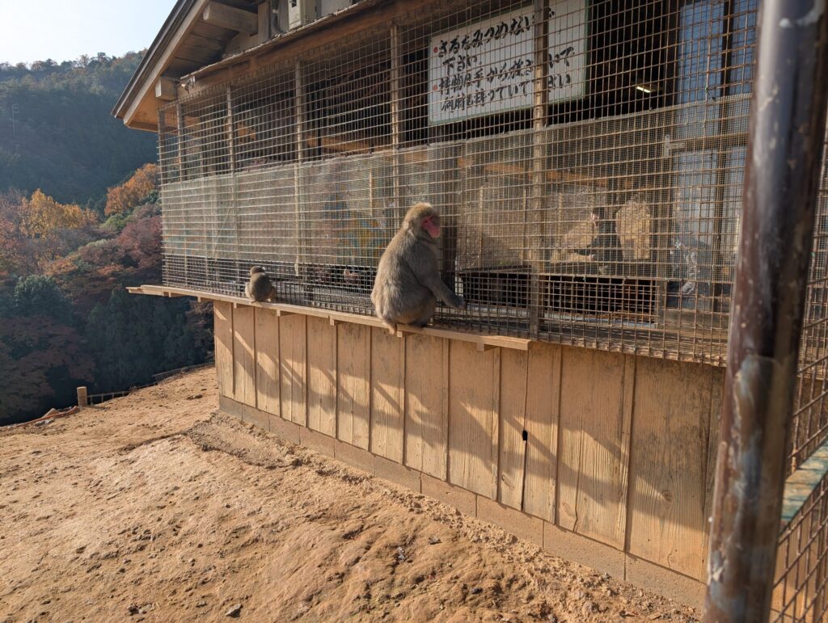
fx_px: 575
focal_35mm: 24
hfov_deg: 71.5
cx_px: 414
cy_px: 312
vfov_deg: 56.9
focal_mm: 6.9
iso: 18
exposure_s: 1/618
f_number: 1.68
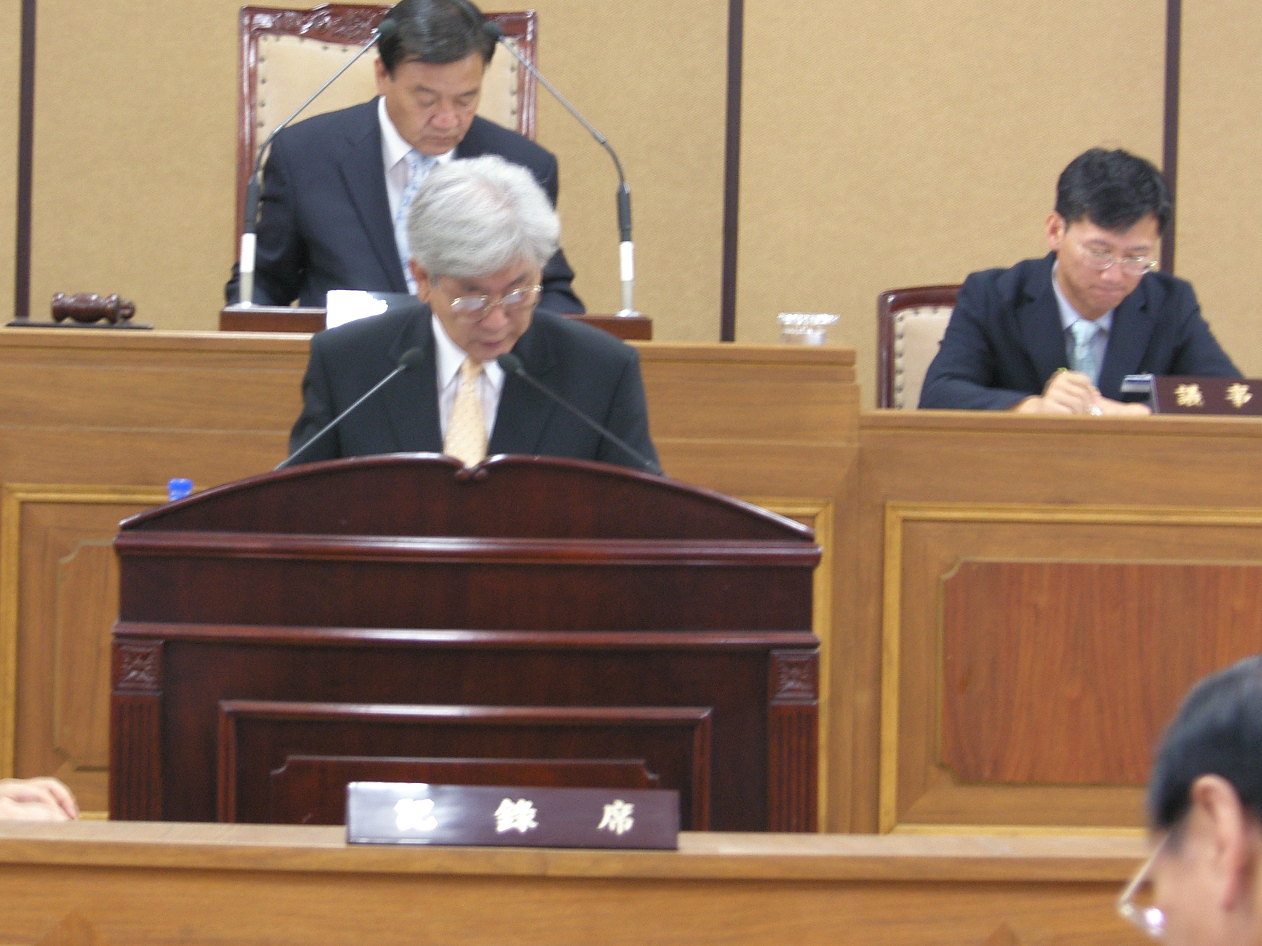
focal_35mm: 164
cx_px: 481
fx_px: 5979
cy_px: 306
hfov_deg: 12.0
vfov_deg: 9.0
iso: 100
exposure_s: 1/5
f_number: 3.5
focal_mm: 31
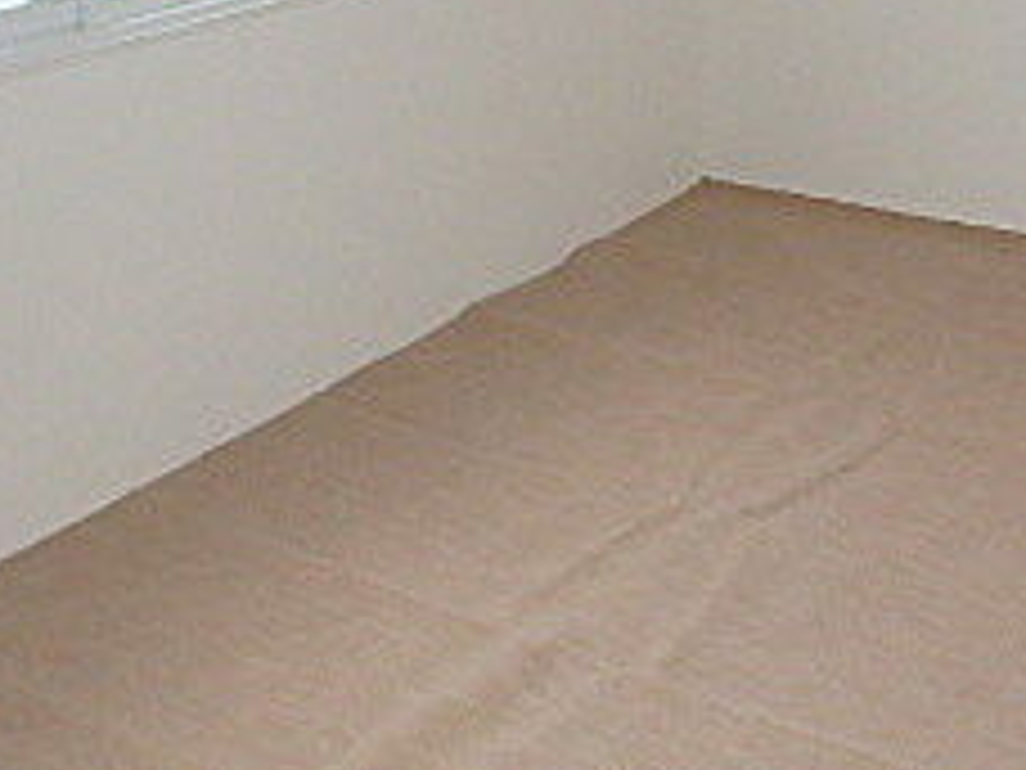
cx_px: 810
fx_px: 1749
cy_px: -243
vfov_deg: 22.2
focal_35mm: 59
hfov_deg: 31.9
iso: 400
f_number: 3.5
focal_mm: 3.7
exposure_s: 1/30
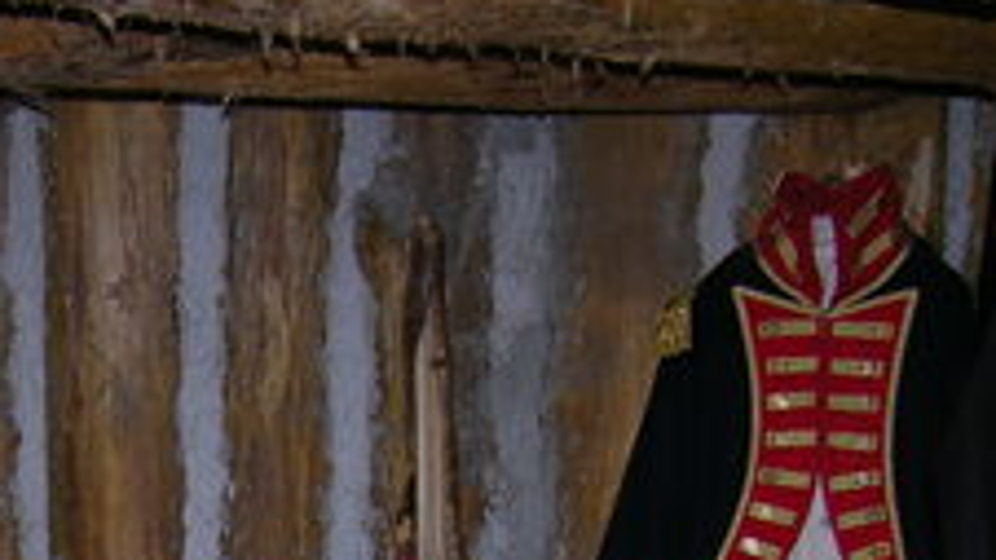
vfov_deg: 10.5
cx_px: -119
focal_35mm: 108
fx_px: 2852
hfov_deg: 19.0
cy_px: 1014
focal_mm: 8.9
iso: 50
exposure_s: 1/60.1
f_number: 2.8
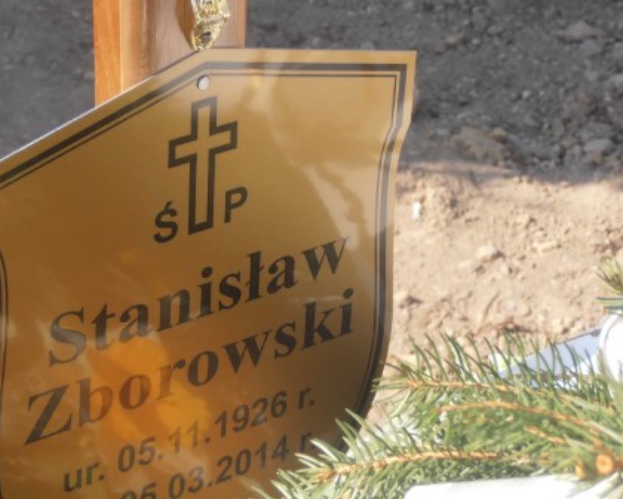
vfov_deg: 9.4
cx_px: 212
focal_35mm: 165
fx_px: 3042
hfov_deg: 11.7
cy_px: 285
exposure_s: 1/200
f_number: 5.5
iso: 80
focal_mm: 19.64
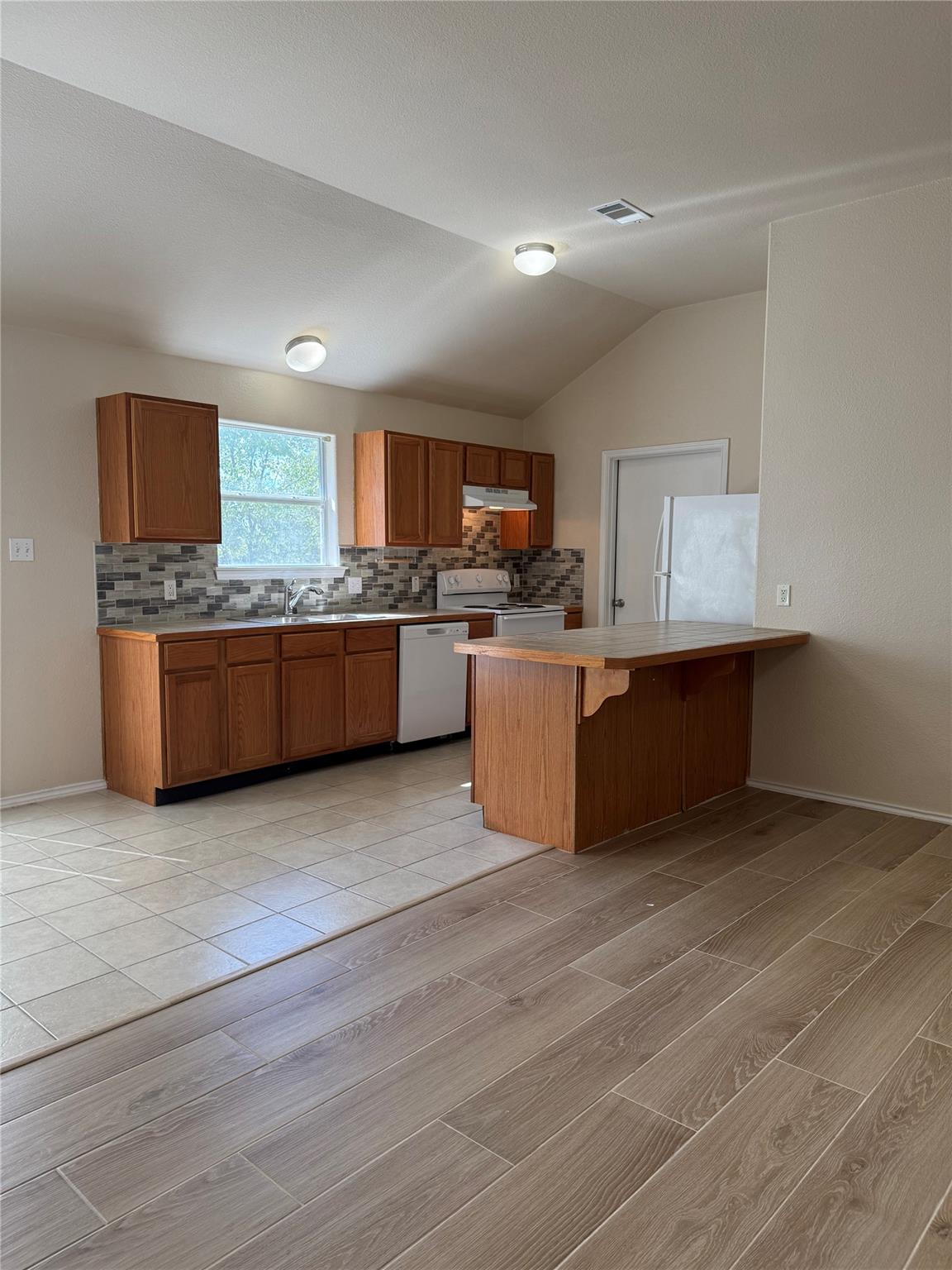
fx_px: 880
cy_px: 635
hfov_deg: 56.8
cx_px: 476
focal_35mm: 24
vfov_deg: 71.6
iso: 100
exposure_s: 1/170
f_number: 1.78
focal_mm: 6.76
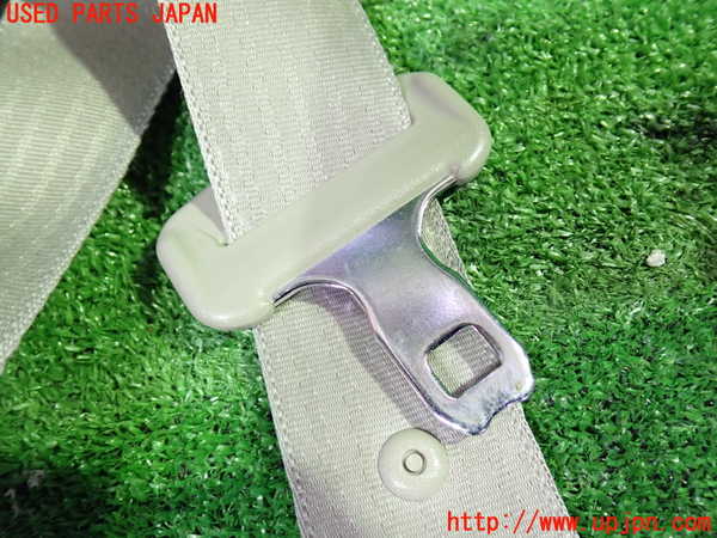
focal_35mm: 30
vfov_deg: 46.8
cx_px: 358
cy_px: 269
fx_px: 621
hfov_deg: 60.0
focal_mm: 5.4
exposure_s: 1/30
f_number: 2.3
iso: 640
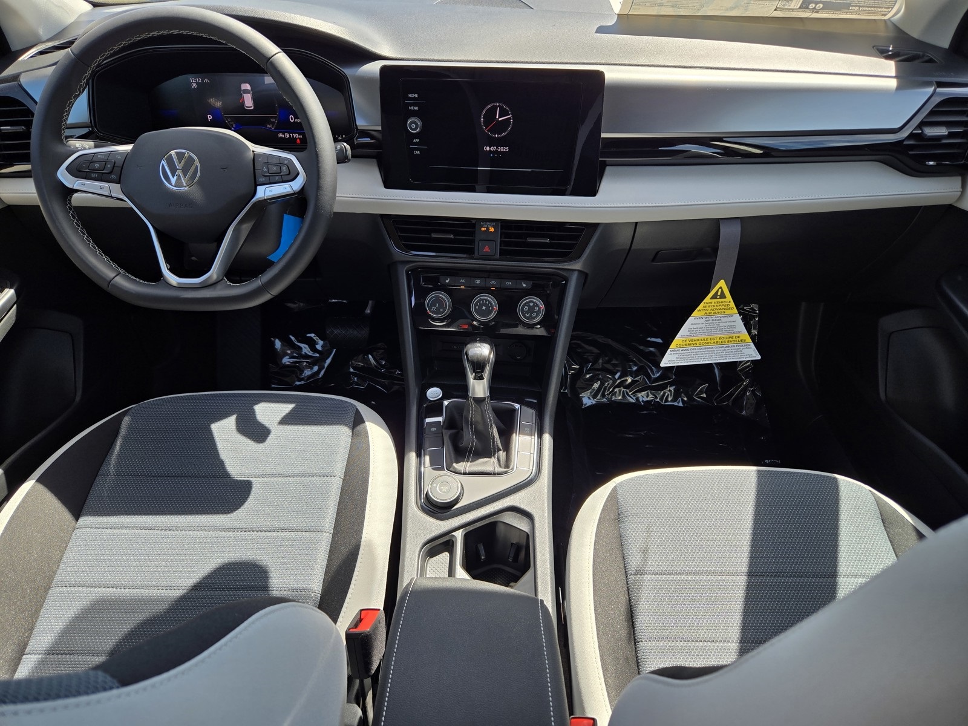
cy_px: 363
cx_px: 484
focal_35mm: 23
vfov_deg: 58.9
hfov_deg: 73.9
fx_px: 643
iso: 25
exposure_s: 1/440
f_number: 1.8
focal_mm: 5.4
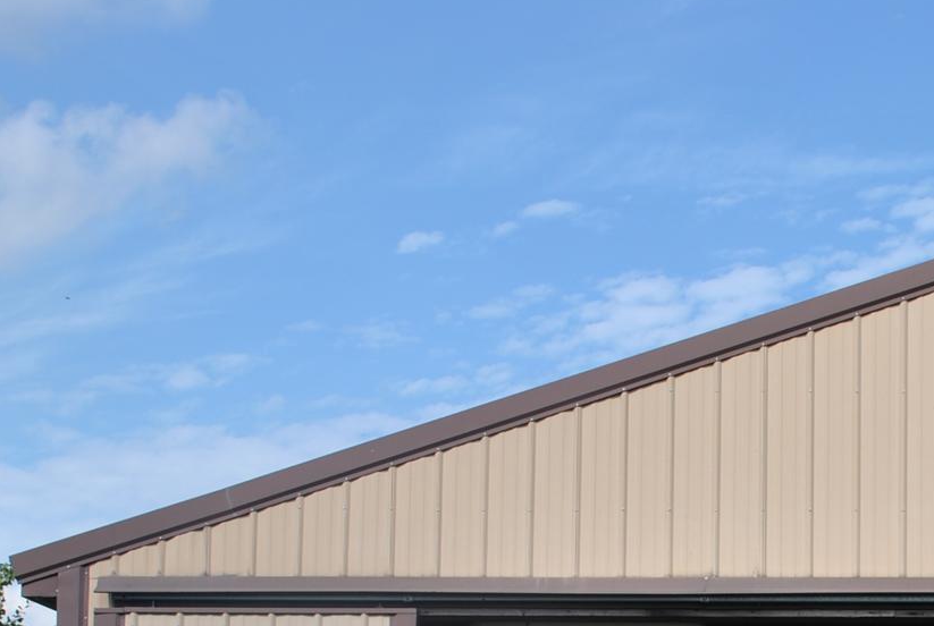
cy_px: 771
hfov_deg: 20.5
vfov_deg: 13.7
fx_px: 2521
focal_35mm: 97
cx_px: 869
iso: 100
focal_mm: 26
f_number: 8
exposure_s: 1/250
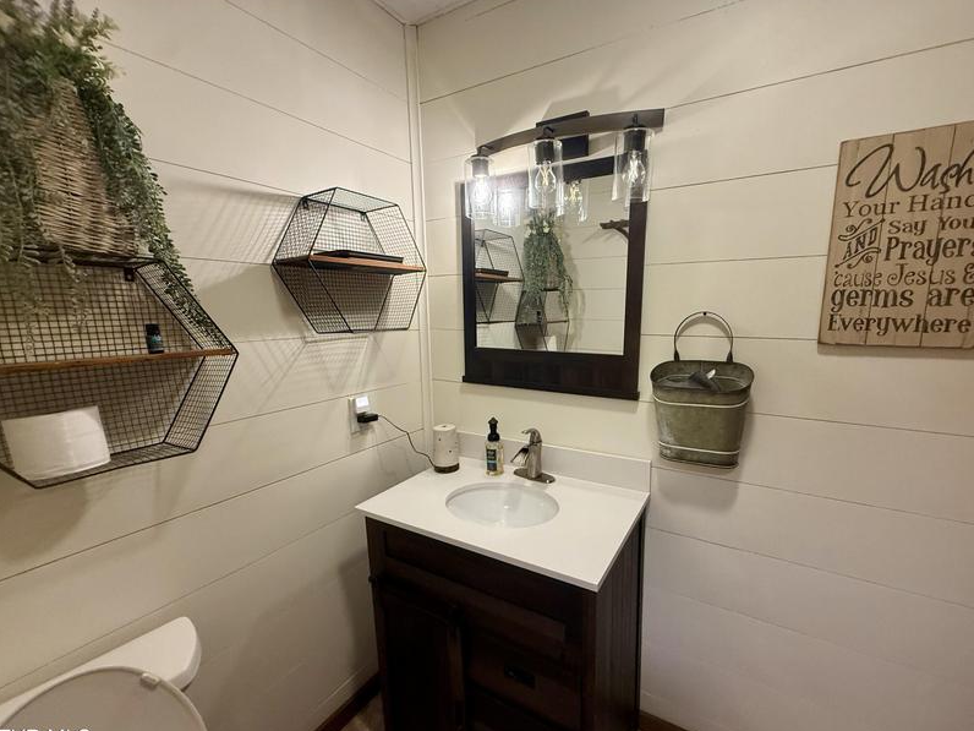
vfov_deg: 81.7
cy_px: 382
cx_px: 517
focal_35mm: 15
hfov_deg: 98.0
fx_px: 422
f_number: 2.2
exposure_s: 1/120
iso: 250
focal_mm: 2.22
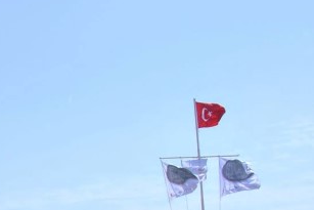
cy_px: 324
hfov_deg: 18.3
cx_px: -132
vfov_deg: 12.8
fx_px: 881
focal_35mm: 101
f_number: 8
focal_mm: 18
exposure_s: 1/250
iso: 100
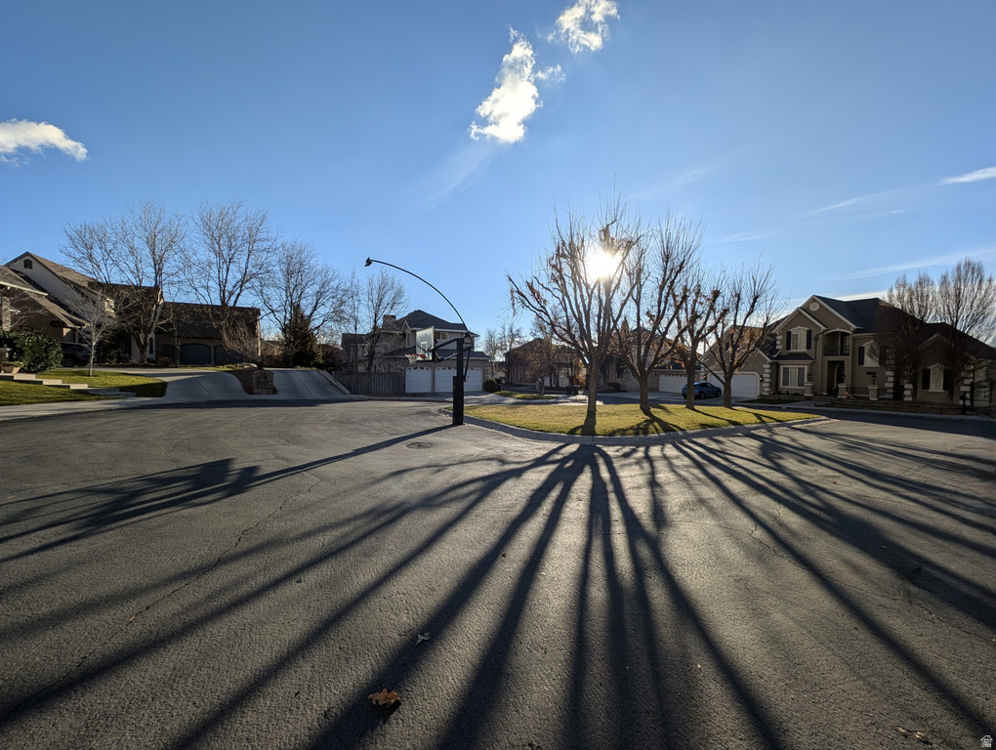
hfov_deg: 110.5
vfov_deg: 94.6
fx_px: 346
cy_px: 375
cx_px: 498
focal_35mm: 12
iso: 39
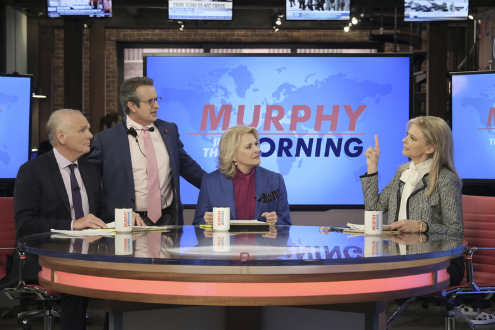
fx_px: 1141
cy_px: 165
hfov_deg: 24.5
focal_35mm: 83
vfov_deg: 16.5
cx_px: 248
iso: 3200
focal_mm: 55
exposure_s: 1/160
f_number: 5
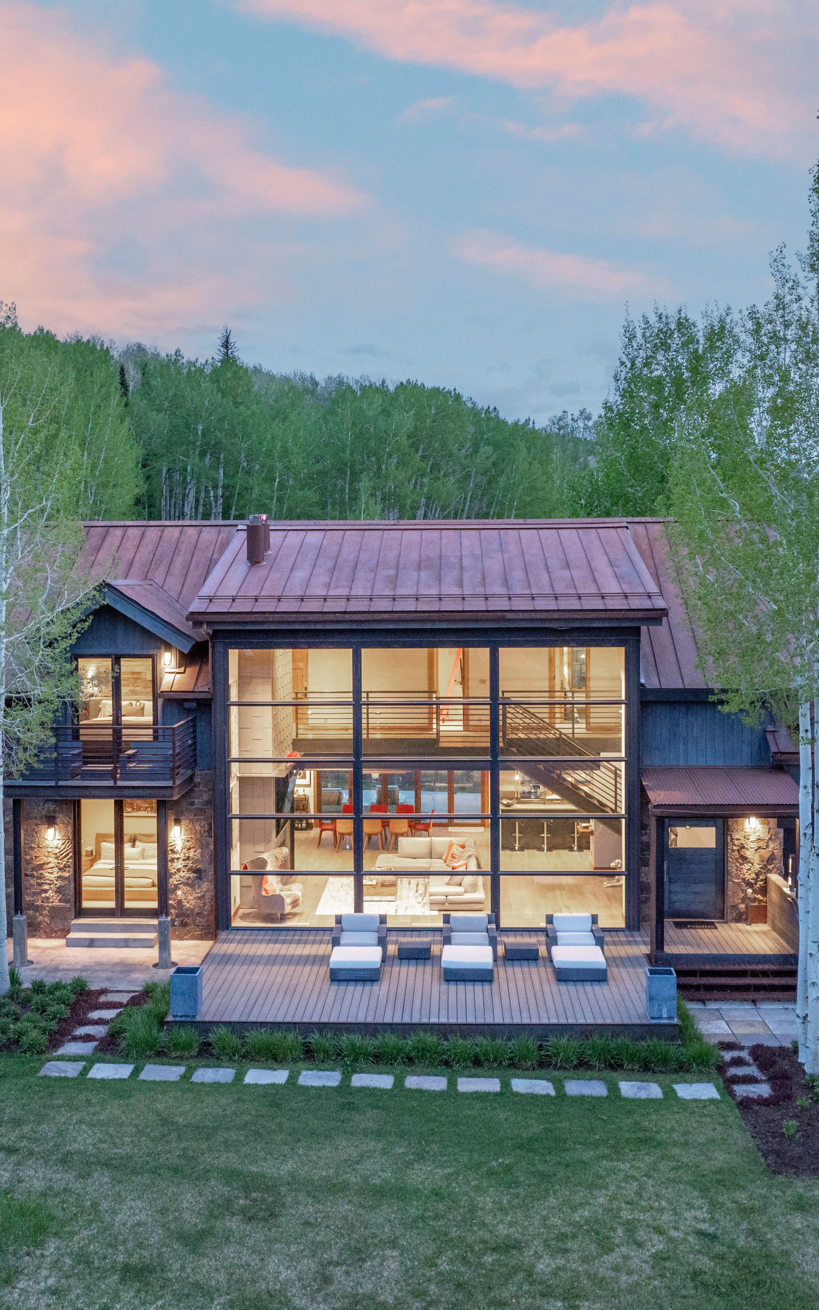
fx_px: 1214
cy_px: 655
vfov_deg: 56.7
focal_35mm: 34
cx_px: 403
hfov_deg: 37.3
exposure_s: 1/15
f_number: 2.8
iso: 330
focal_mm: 12.29
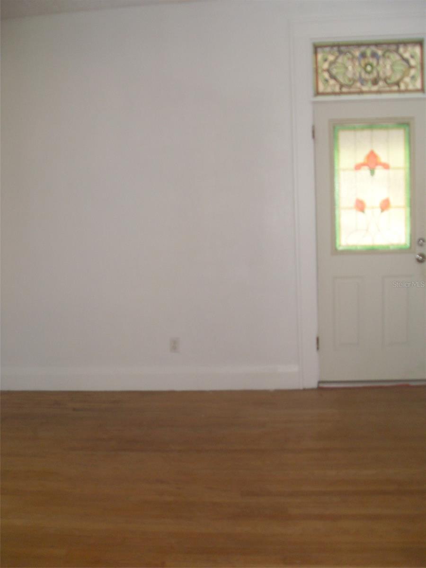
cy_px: 284
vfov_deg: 50.1
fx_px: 607
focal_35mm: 37
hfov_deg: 38.7
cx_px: 213
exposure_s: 1/45
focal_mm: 6.3
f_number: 2.8
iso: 120
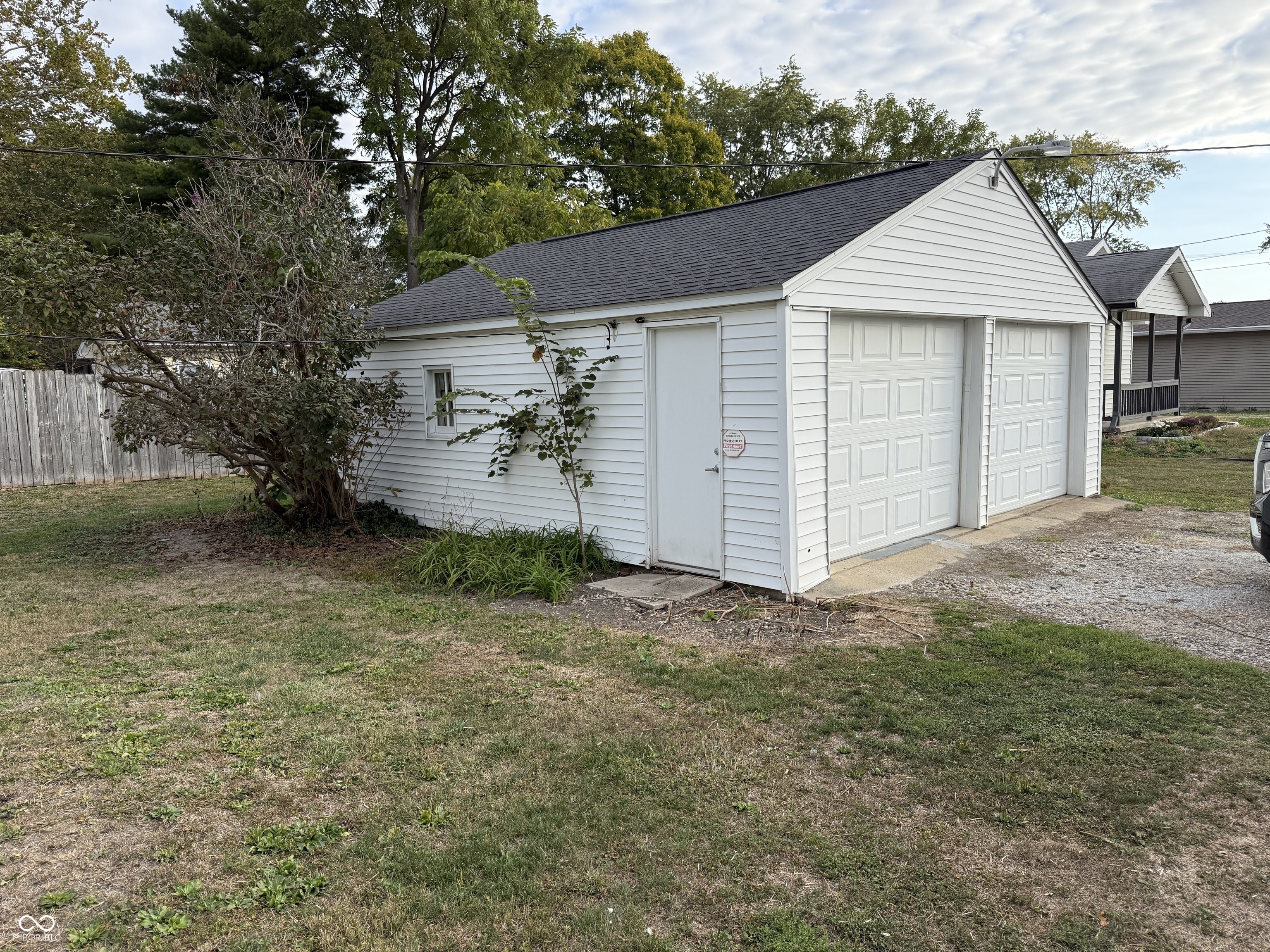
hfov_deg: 71.6
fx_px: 881
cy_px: 476
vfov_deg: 56.8
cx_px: 635
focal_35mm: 24
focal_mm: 6.76
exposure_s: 1/1618
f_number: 1.78
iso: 100
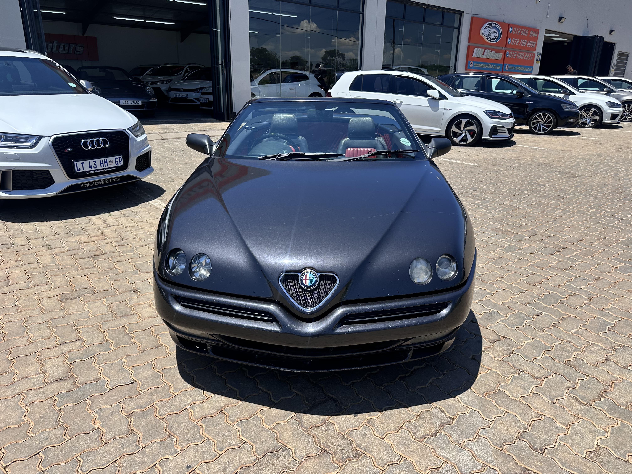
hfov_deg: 71.6
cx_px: 316
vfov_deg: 56.8
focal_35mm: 24
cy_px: 237
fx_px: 438
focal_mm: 6.86
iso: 80
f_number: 1.78
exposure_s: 1/3247
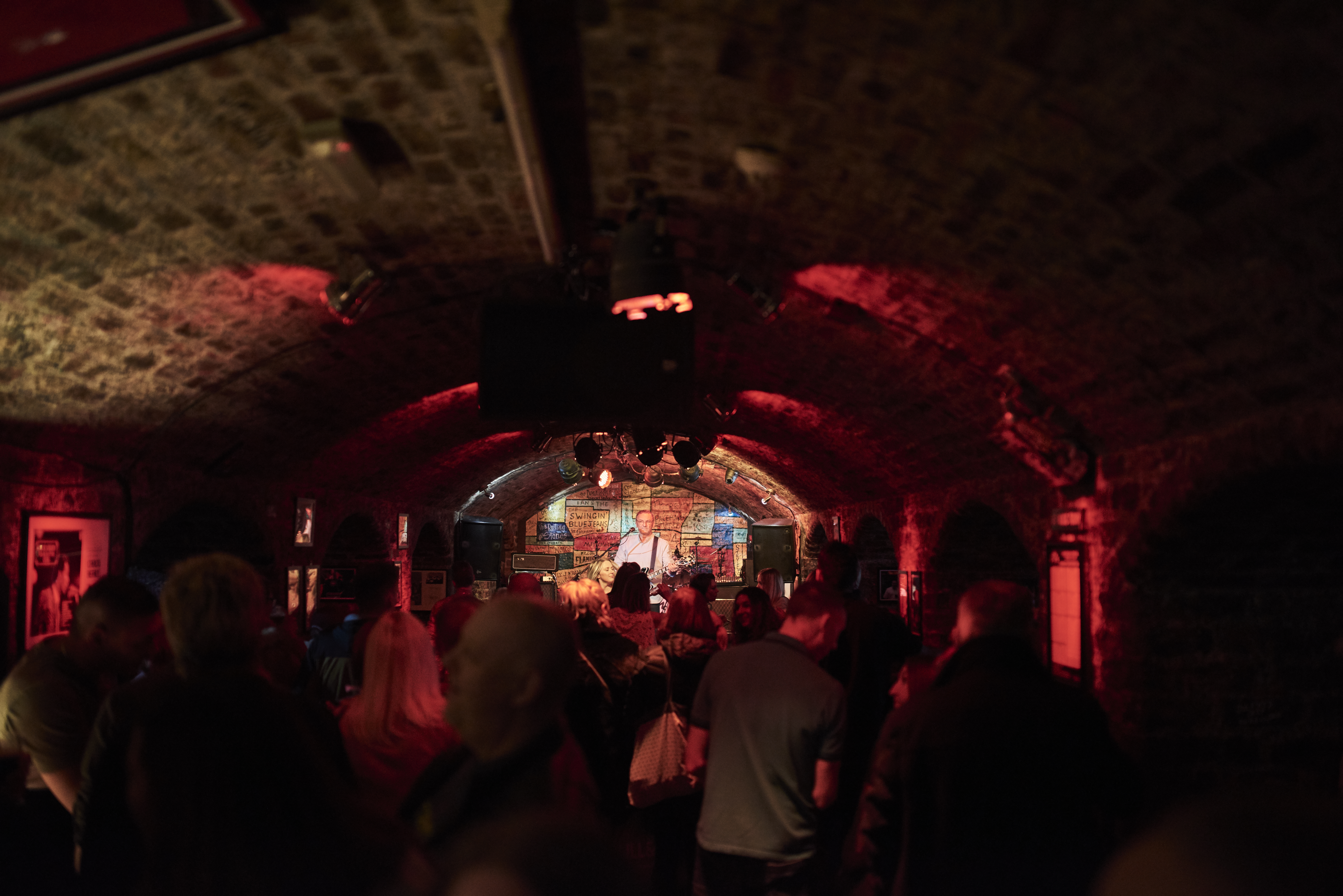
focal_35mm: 35
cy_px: 448
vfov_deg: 37.9
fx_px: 1306
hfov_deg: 54.4
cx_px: 672
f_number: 1.6
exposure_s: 1/125
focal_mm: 35
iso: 800
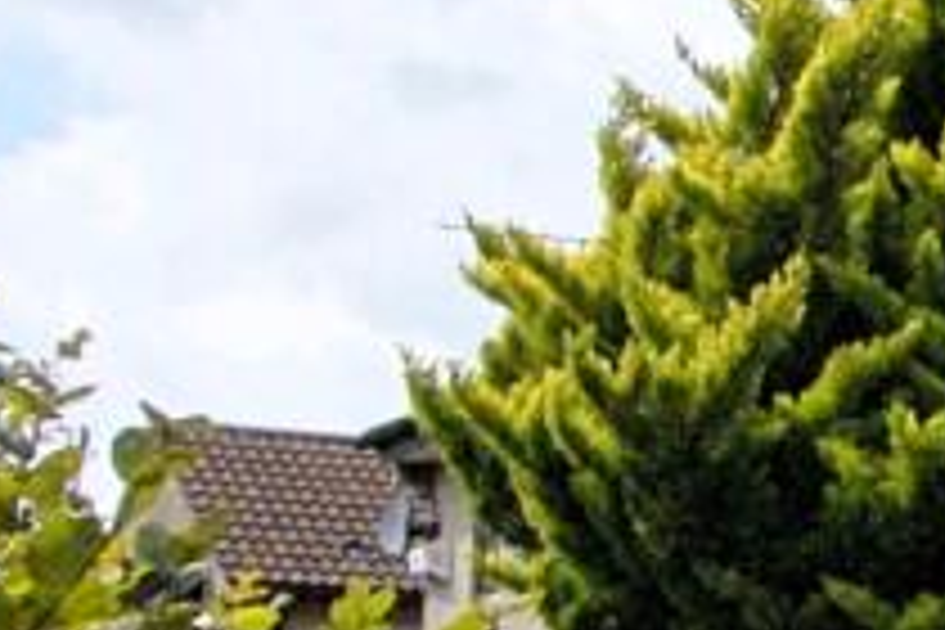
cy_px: 542
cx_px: 2241
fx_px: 3266
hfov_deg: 12.8
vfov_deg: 11.0
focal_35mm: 124
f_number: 13
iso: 800
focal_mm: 17
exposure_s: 1/640
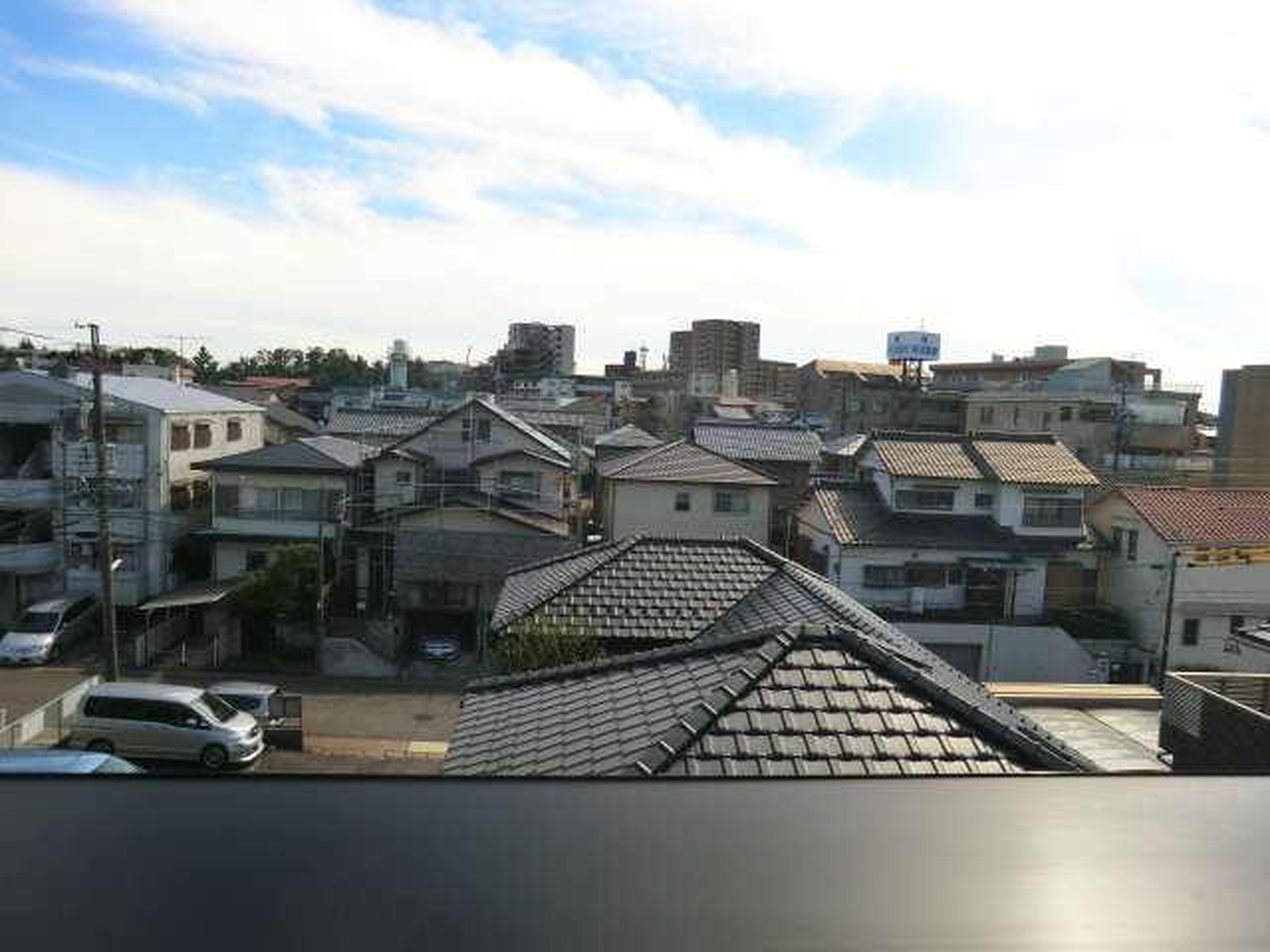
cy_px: 476
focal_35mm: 24
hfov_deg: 71.6
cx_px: 635
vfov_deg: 56.8
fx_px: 881
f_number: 3.2
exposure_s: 1/1000
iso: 80
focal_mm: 4.3
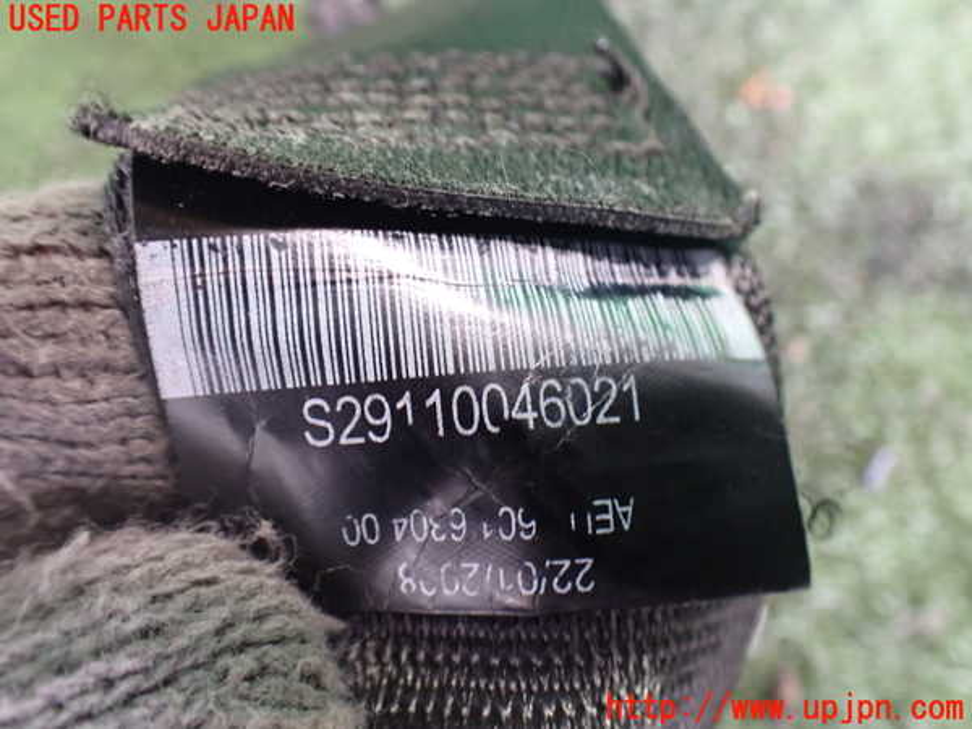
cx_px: 486
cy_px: 364
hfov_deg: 60.0
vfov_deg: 46.8
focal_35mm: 30
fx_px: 842
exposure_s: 1/30
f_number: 2.3
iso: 800
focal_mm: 5.4
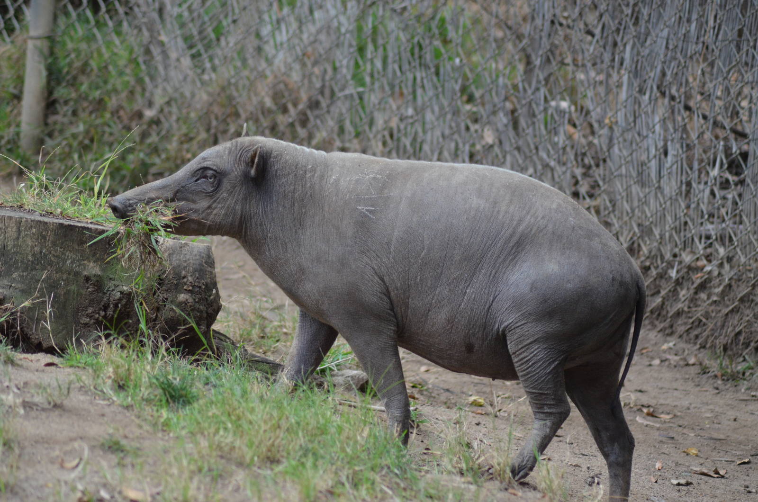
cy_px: 251
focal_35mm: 278
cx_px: 379
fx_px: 5831
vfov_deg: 4.9
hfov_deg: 7.4
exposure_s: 1/500
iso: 1100
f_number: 4.5
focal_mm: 185
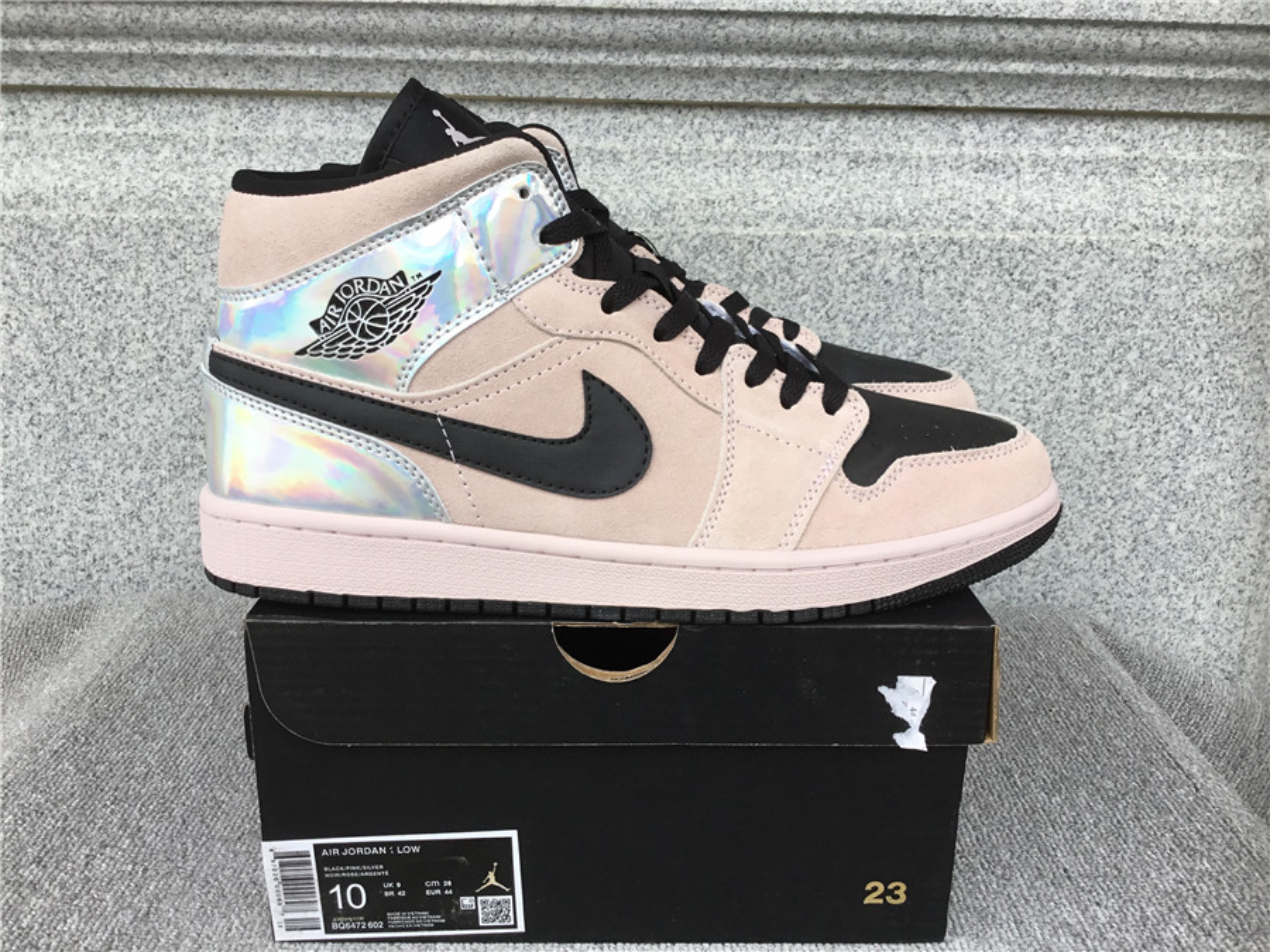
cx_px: 635
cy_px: 476
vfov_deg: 45.4
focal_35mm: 31
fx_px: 1137
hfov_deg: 58.4
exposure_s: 1/182
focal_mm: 3.3
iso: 25
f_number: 2.4
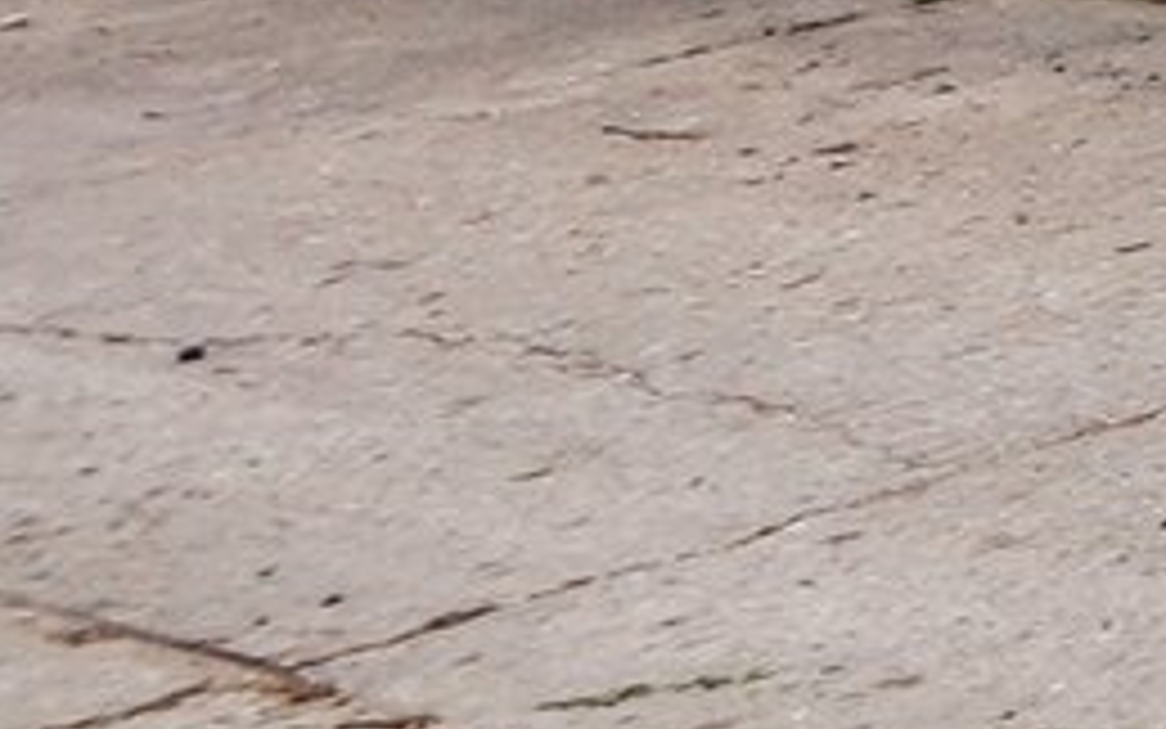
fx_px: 3846
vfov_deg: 9.7
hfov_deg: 8.3
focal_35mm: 121
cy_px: -961
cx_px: 4601
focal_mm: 10
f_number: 8
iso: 100
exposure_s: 1/200
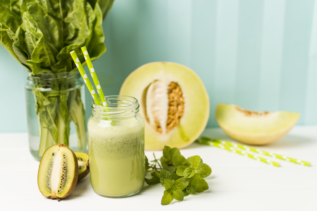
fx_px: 462
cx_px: 158
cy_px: 106
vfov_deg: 25.8
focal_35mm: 52
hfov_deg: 37.8
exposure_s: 1/200
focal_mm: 35
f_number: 2.2
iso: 100
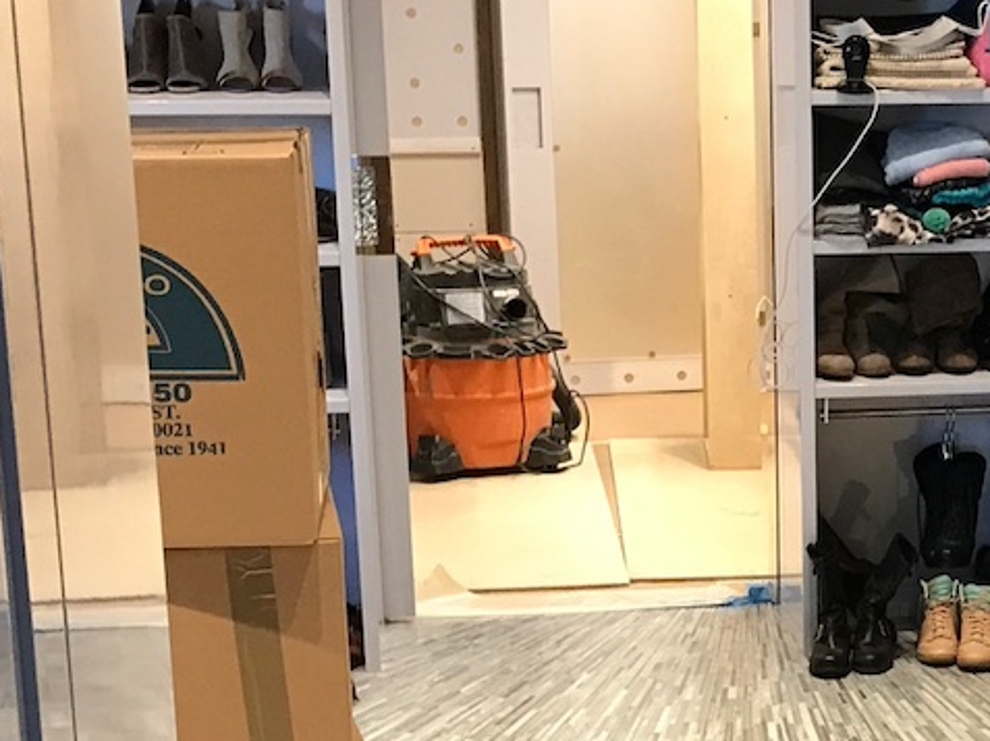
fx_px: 2686
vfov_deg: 15.5
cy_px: 708
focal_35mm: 94
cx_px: 874
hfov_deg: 20.5
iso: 40
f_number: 1.8
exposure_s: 1/20
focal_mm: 3.99
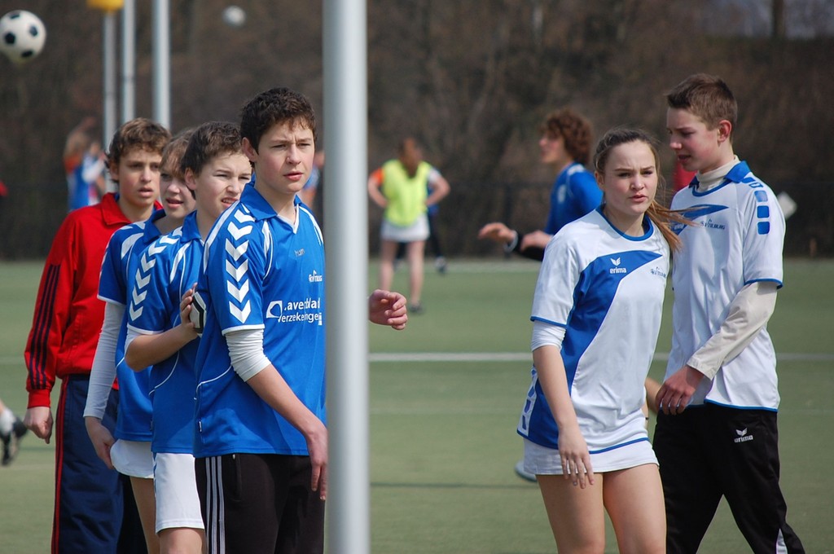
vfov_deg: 4.6
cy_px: 277
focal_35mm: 300
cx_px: 417
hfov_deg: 6.9
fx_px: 6941
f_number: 5.6
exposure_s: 1/1000
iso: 250
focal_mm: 200
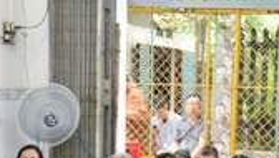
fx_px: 1141
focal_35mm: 154
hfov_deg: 13.8
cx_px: 262
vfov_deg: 7.6
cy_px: 303
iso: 560
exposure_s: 1/60
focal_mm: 38
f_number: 4
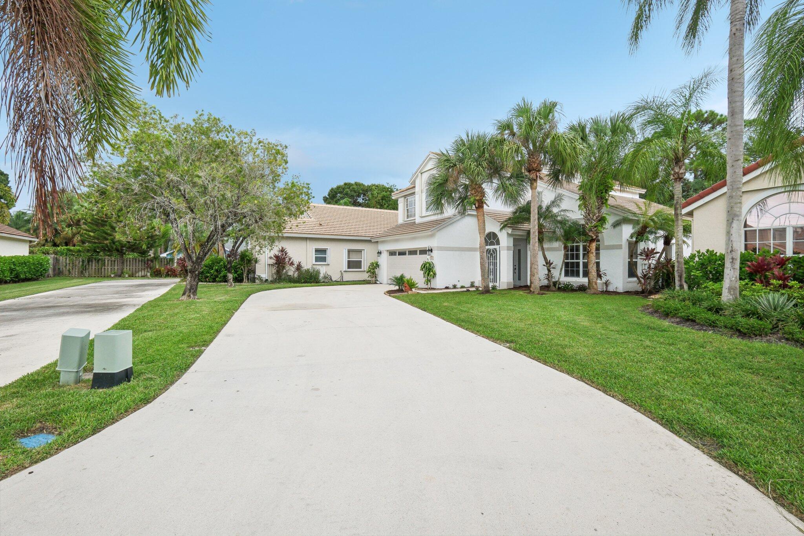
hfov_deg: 100.4
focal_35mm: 15
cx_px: 402
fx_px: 335
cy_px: 268
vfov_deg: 77.3
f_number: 8
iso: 400
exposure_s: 1/480
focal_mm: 10
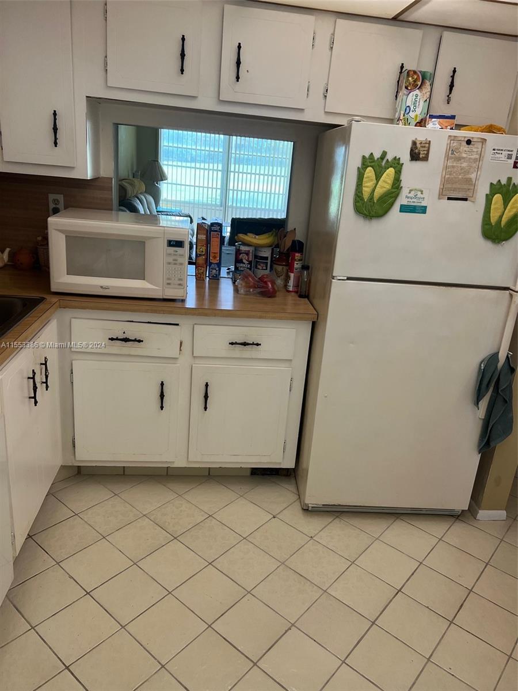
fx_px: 519
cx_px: 259
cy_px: 346
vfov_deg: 67.3
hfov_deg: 53.1
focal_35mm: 26
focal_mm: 5.7
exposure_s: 1/120
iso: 125
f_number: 1.5
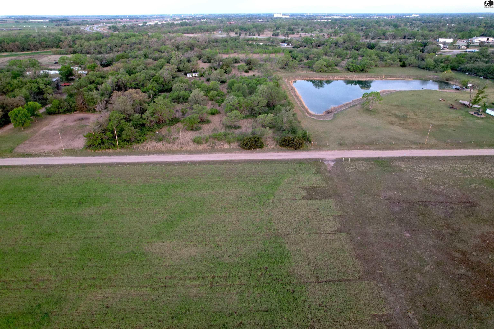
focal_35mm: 22
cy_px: 164
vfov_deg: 57.2
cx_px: 247
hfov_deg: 78.6
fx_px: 302
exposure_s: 1/15
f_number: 2.8
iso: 360
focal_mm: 8.38
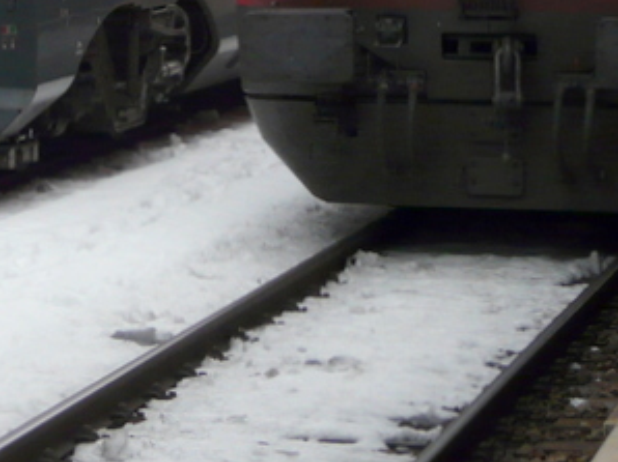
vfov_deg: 6.8
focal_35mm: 215
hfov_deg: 9.2
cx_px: 303
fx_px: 3835
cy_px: -284
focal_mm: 10.5
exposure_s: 1/200
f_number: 4
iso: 100
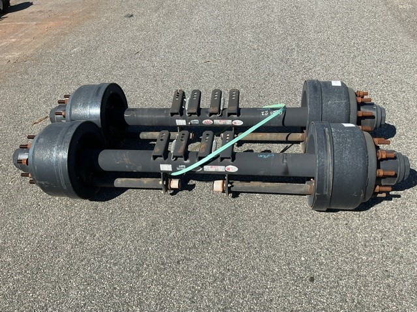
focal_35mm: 29
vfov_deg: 48.2
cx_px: 208
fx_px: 349
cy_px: 156
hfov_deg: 61.7
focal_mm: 3
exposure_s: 1/1342
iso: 16
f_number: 1.8
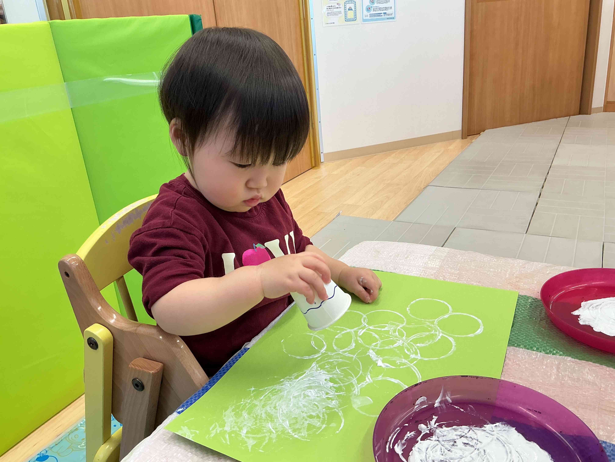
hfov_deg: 61.7
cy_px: 231
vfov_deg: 48.2
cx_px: 308
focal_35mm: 29
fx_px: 515
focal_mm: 3
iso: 40
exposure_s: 1/60
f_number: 1.8
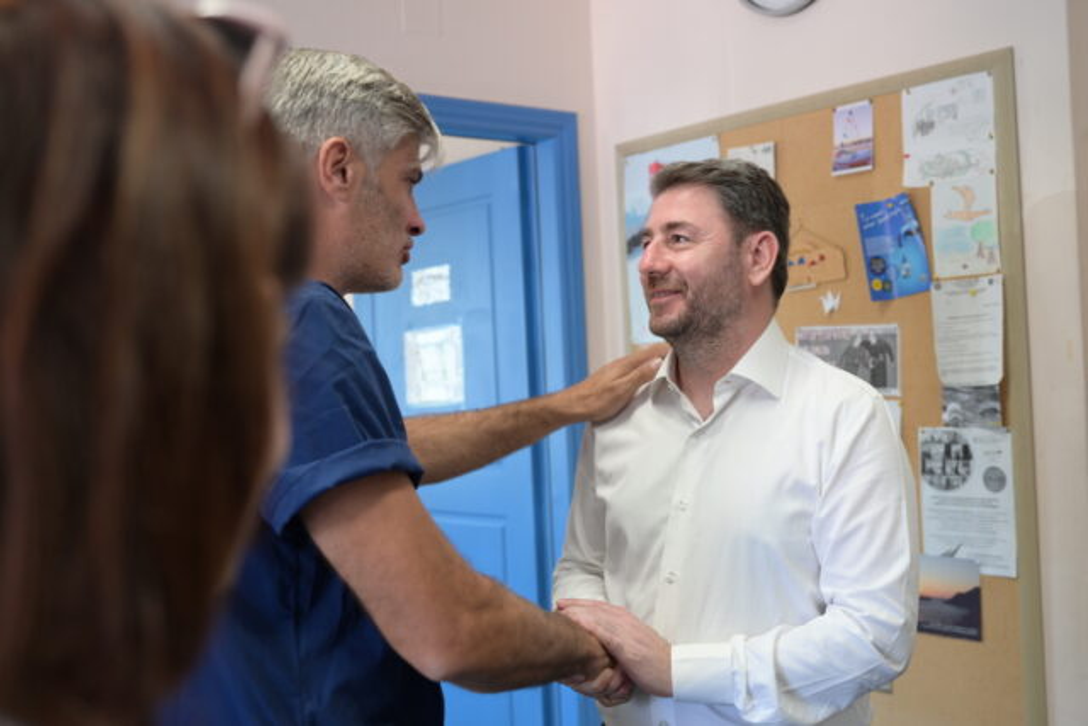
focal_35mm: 42
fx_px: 1270
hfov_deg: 46.4
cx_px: 544
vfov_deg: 31.9
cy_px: 363
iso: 640
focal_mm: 42
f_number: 4
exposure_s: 1/50
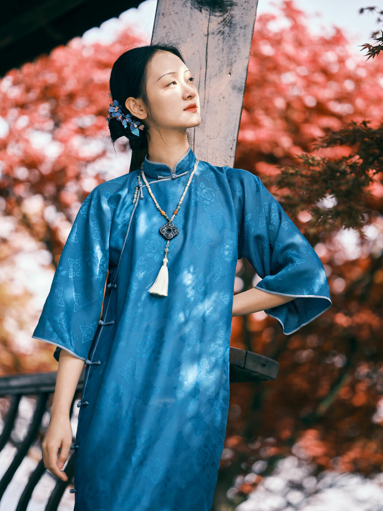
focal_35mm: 87
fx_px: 1283
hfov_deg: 17.0
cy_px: 256
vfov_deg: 22.5
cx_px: 192
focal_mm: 110
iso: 100
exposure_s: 1/400
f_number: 2
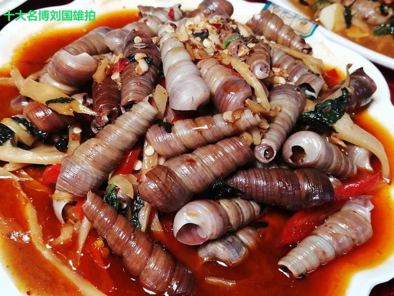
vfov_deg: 36.9
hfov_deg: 47.8
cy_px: 148
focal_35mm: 39
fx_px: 444
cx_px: 197
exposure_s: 1/33.3
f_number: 1.8
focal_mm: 3.64
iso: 160
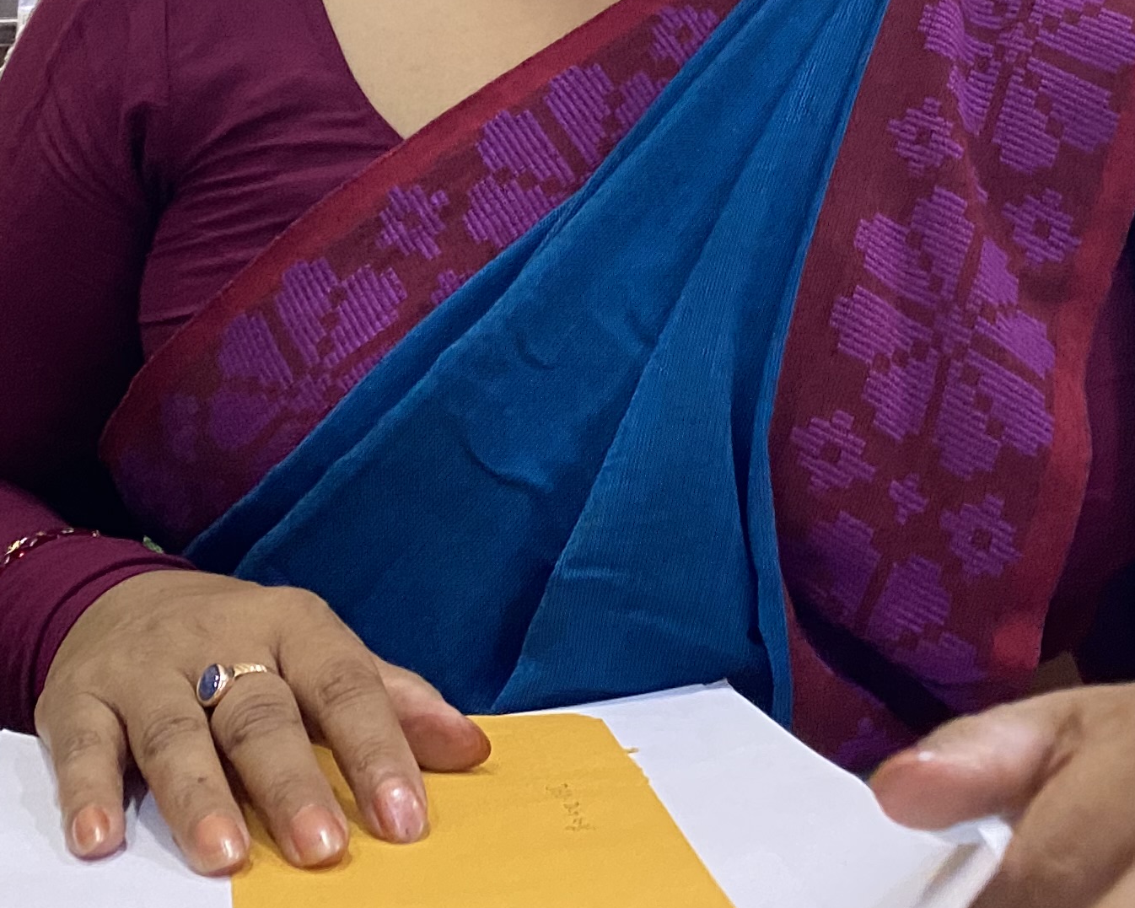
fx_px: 2553
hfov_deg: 24.9
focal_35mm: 76
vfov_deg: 18.8
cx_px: 789
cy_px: -261
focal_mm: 4.25
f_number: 1.8
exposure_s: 1/60
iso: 200
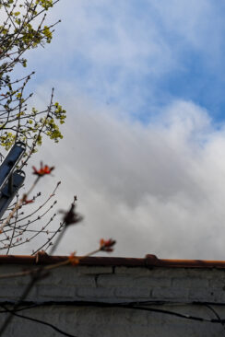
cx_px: 240
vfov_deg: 14.6
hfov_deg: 9.6
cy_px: 162
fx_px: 1322
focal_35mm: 141
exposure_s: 1/1250
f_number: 9
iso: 400
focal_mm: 86
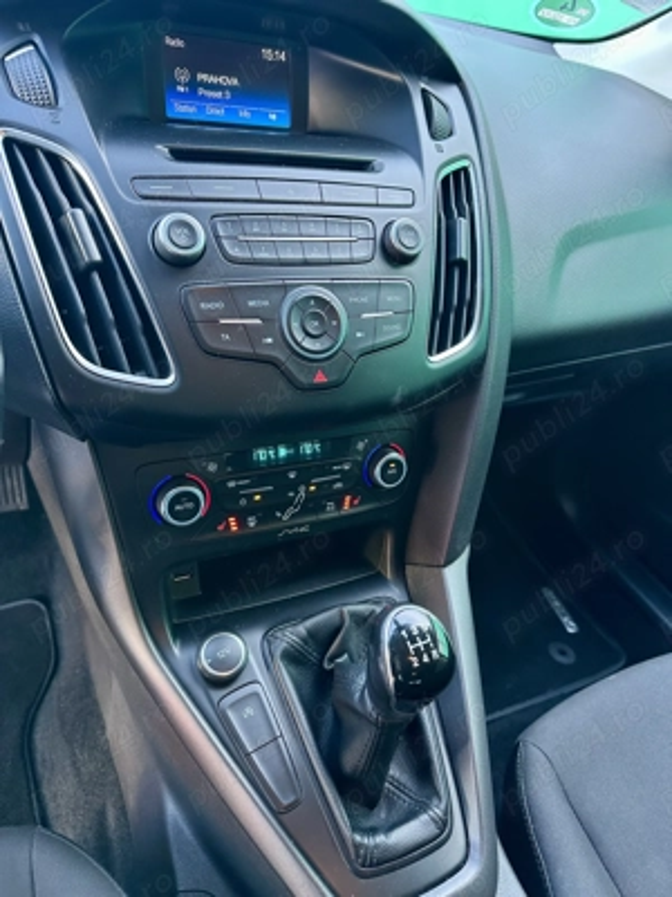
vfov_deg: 71.6
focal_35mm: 24
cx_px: 336
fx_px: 621
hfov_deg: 56.8
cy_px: 448
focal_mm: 6.86
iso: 160
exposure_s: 1/100
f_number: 1.78
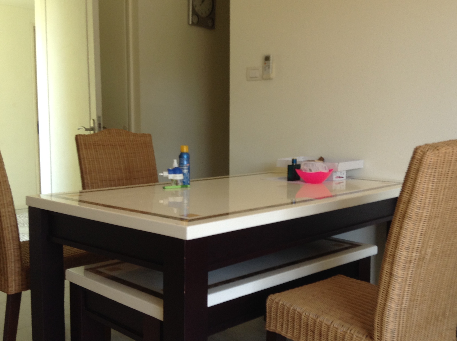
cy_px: 181
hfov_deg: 44.8
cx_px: 240
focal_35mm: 42
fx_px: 554
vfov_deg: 34.2
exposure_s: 1/30
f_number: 2.4
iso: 32
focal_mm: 3.3
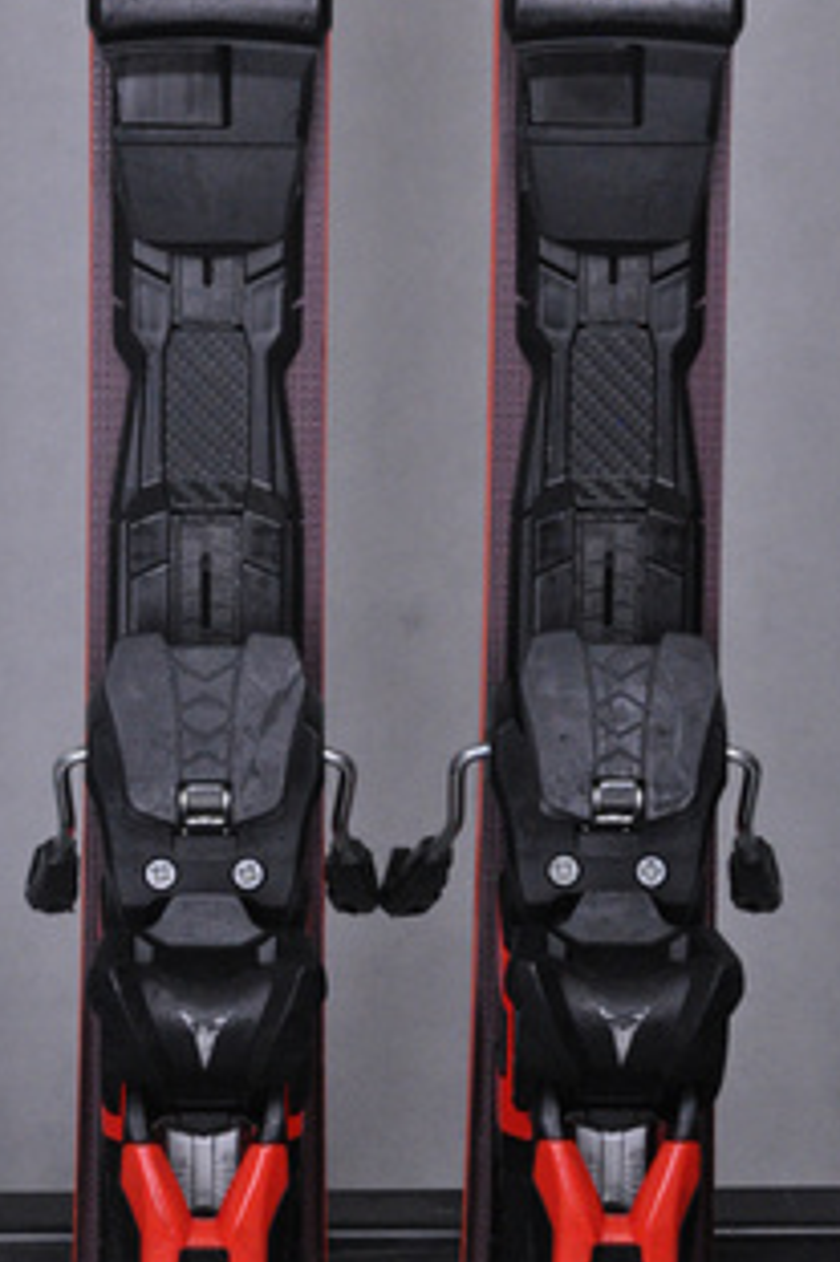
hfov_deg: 9.0
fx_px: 5326
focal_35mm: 152
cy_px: 495
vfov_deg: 13.5
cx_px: 404
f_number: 9.5
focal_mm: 70
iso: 3200
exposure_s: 1/125
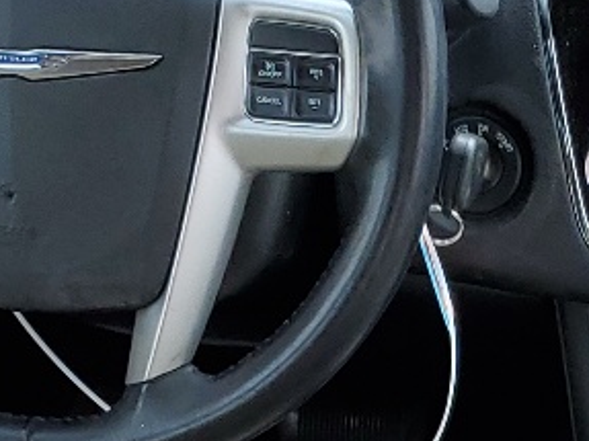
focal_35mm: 145
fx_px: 2466
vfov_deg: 9.7
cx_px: 763
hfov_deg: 13.2
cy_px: 802
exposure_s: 1/370
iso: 50
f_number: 1.5
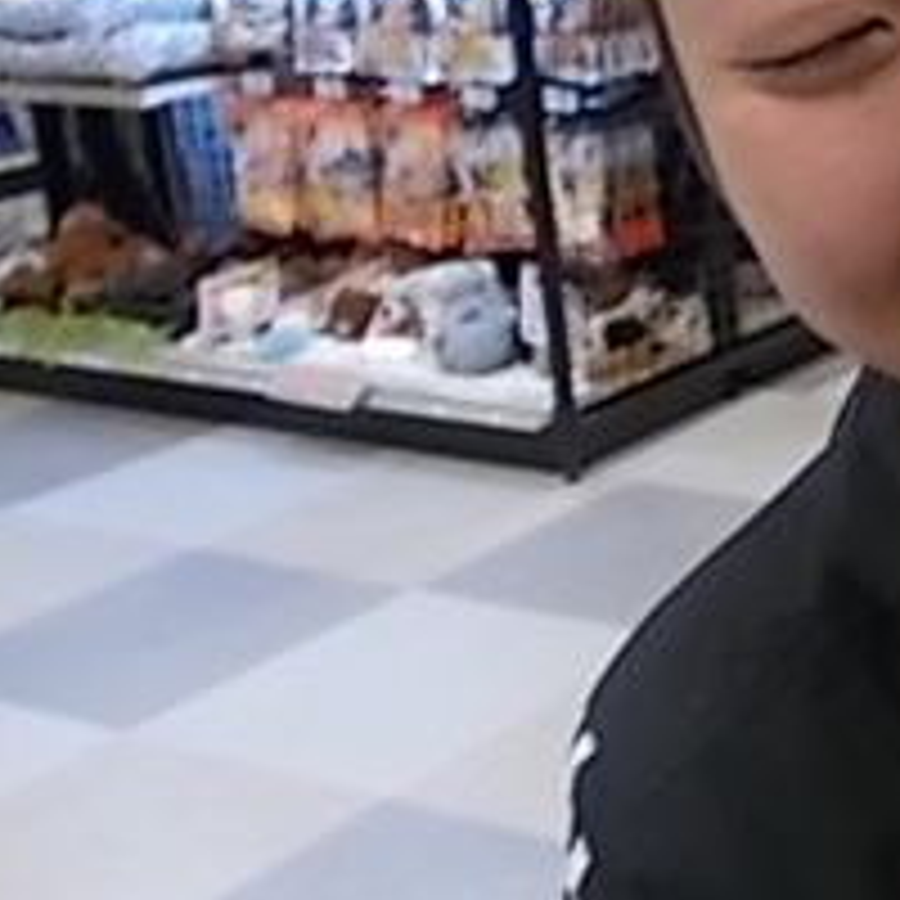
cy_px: 153
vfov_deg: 24.5
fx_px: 2030
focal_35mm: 69
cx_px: 1310
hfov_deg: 21.4
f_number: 3.2
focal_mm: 4.6
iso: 140
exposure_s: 1/25
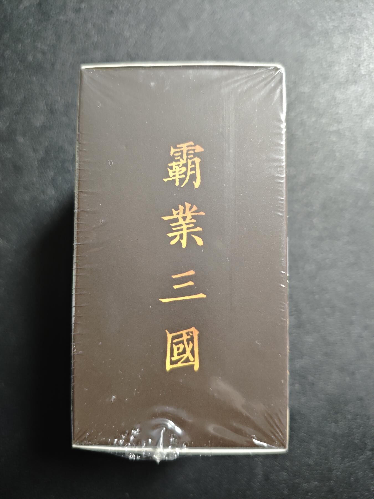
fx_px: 375
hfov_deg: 53.1
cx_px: 187
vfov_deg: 67.3
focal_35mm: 26
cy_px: 250
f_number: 1.5
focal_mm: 4.94
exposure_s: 1/50
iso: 800
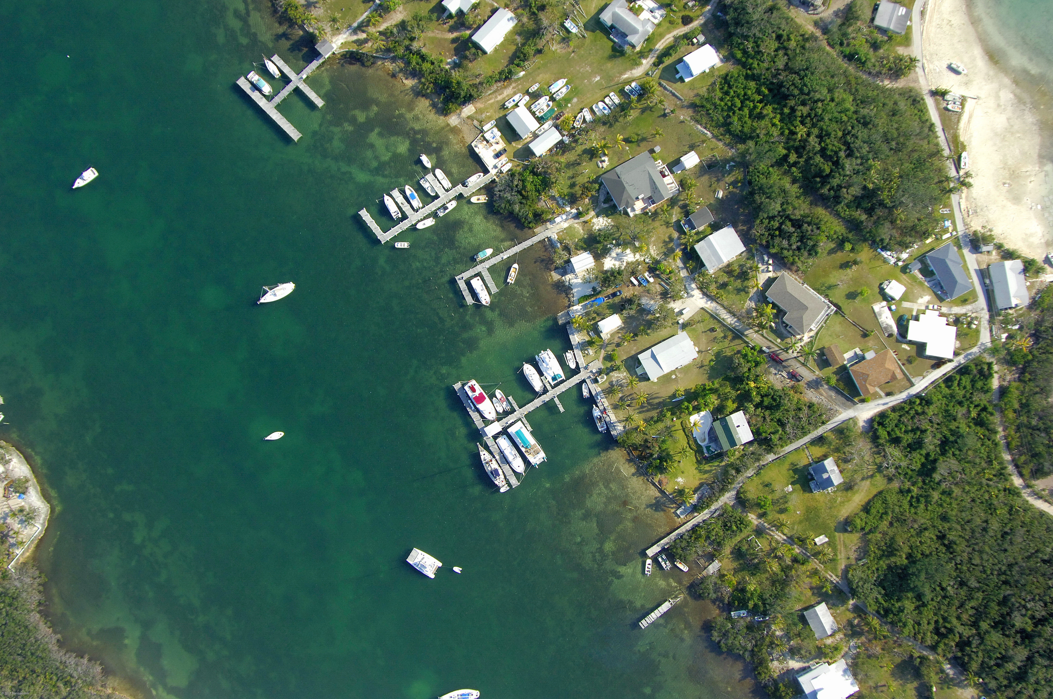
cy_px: 350
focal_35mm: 36
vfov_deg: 36.8
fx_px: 1052
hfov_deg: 53.2
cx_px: 526
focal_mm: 24
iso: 400
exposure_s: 1/1000
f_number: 5.3
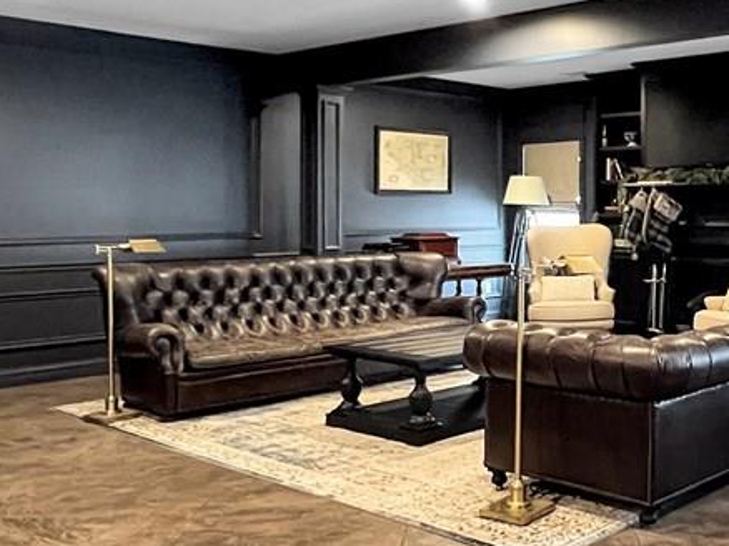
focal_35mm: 38
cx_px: 636
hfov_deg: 45.1
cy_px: 336
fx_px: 800
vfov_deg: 37.5
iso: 1000
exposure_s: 1/40
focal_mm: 1.57
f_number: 1.8
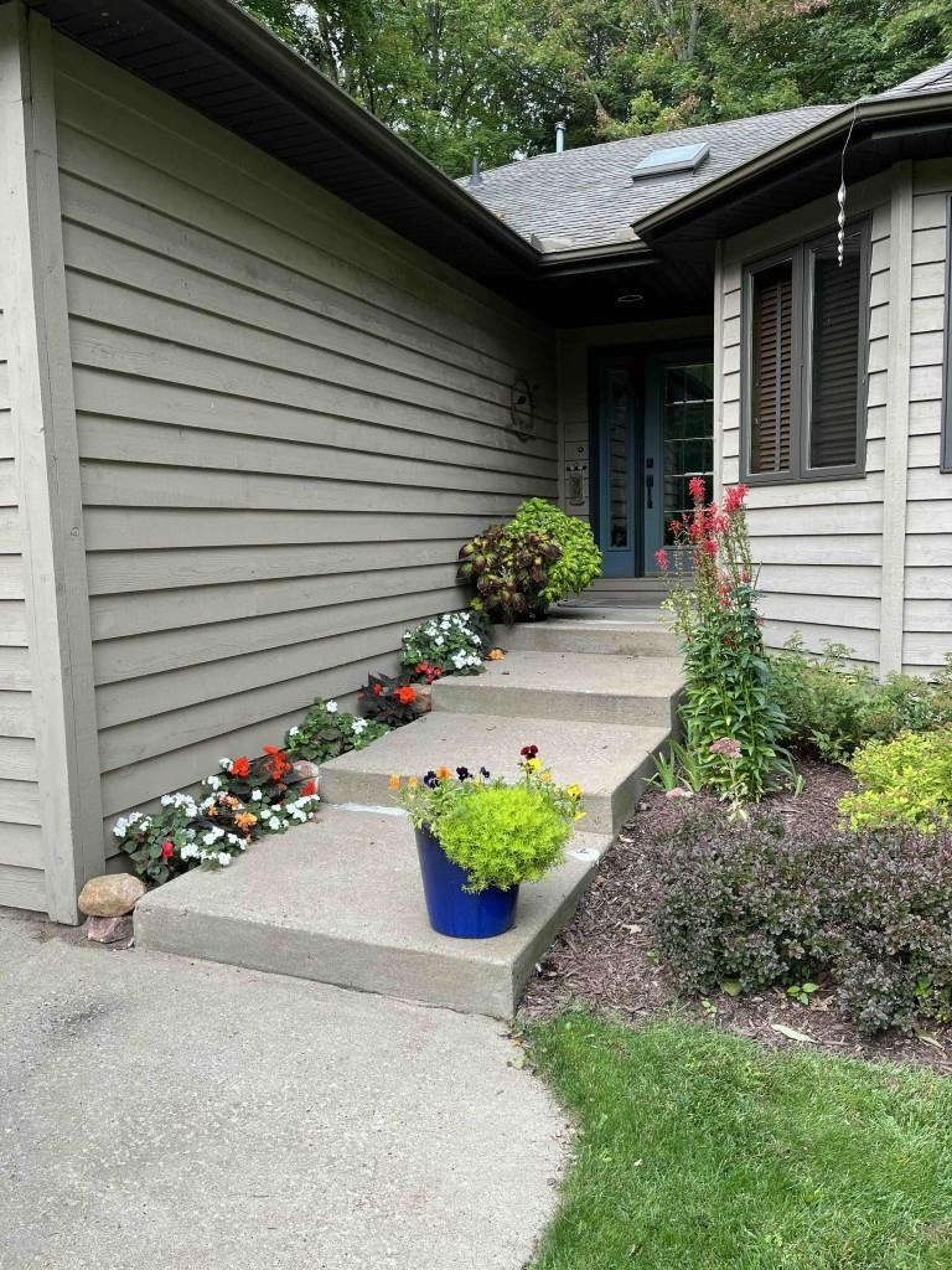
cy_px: 635
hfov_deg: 53.1
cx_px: 476
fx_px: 953
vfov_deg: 67.3
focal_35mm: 26
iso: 50
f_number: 1.6
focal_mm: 5.1
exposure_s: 1/404
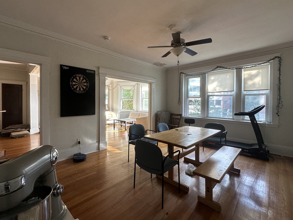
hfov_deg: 94.3
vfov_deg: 78.0
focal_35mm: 16
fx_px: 135
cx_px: 136
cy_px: 103
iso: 100
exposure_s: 1/120
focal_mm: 2.22
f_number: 2.2
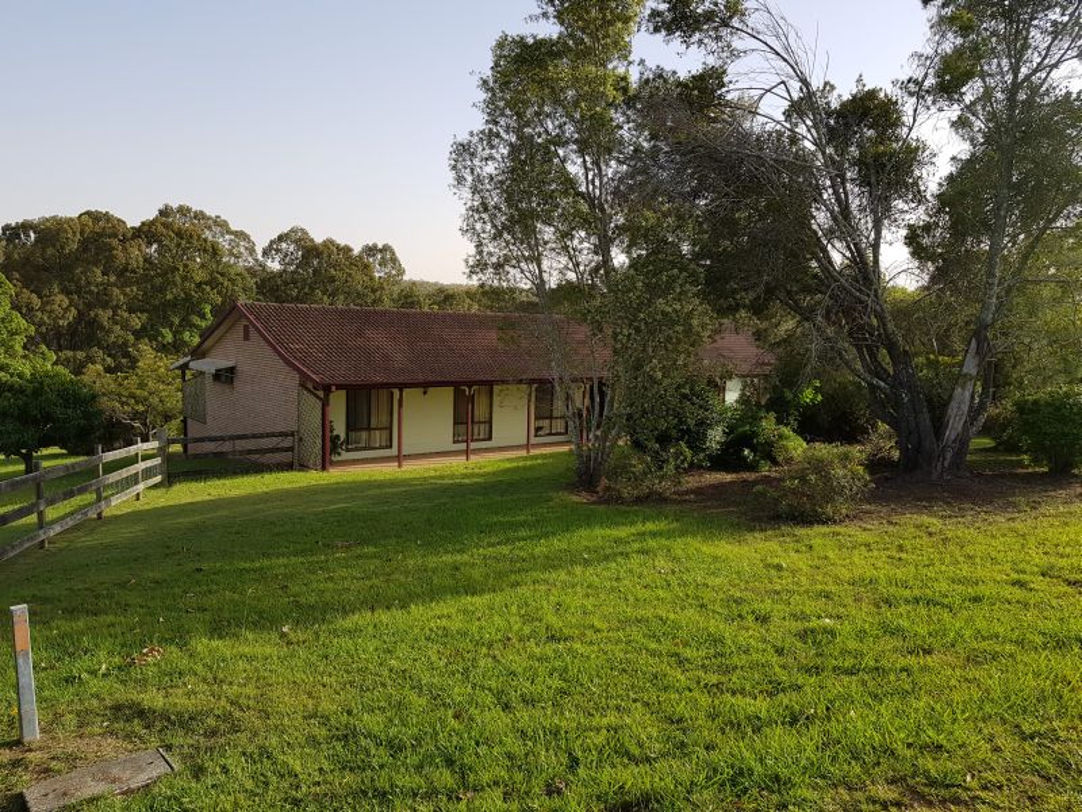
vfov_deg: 53.1
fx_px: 813
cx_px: 541
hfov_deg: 67.3
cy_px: 406
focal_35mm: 26
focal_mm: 4.3
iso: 40
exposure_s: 1/1148
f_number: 1.7
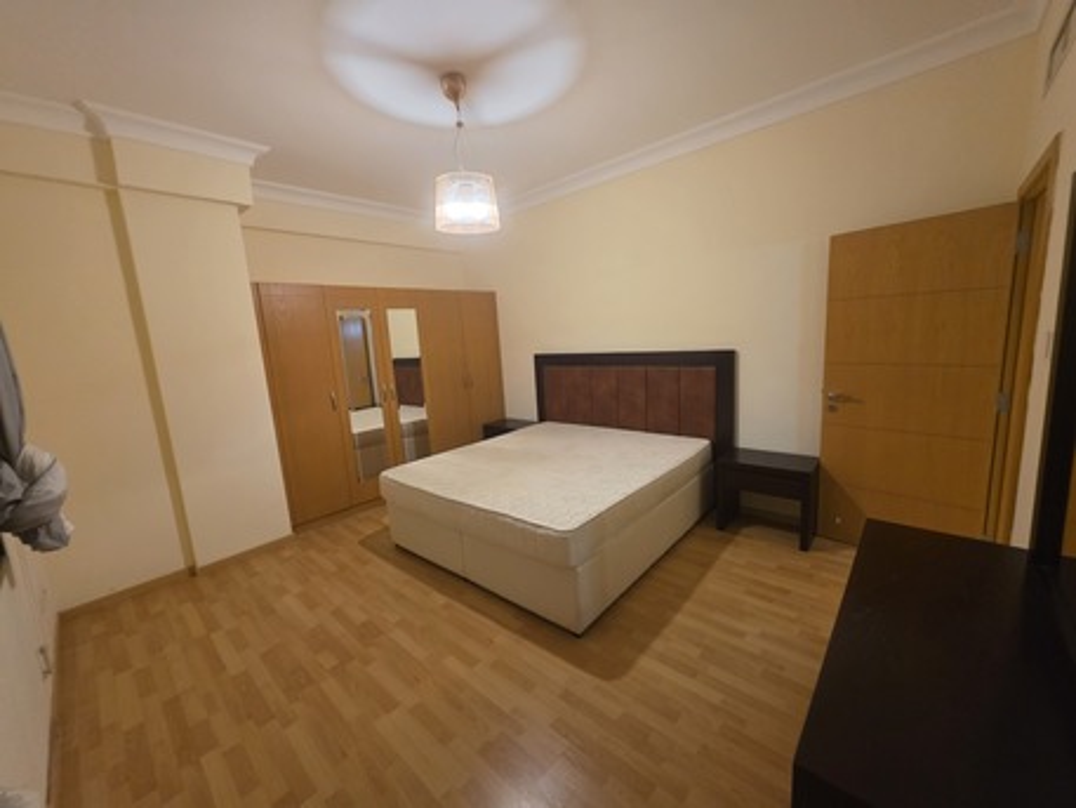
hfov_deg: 106.2
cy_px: 404
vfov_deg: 89.9
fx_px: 404
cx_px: 538
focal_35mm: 13
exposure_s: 1/50
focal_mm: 2.2
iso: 500
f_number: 1.9
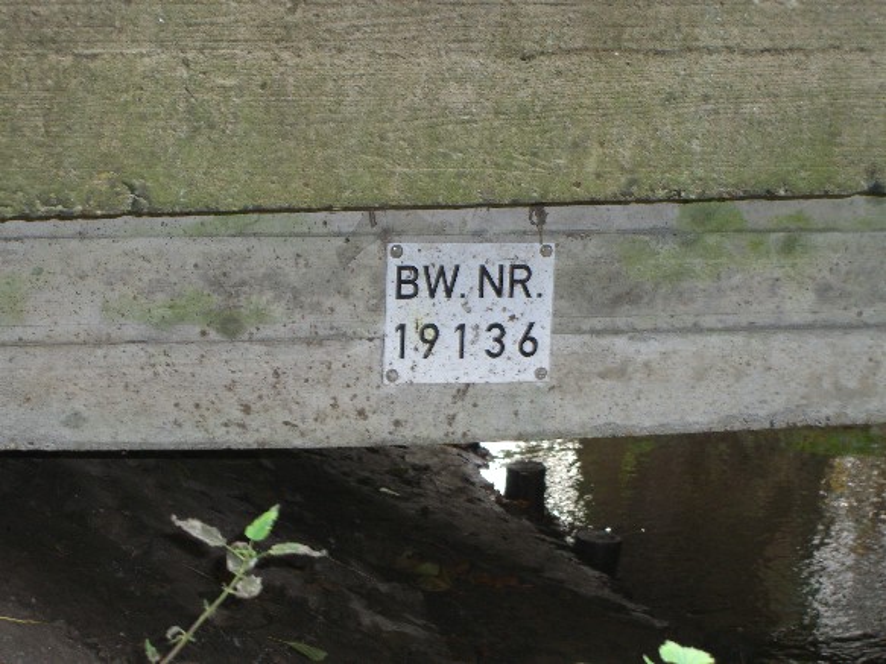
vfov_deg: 15.6
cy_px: 332
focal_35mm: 95
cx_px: 443
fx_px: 2431
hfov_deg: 20.7
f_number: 4.8
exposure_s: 1/60
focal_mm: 19.7
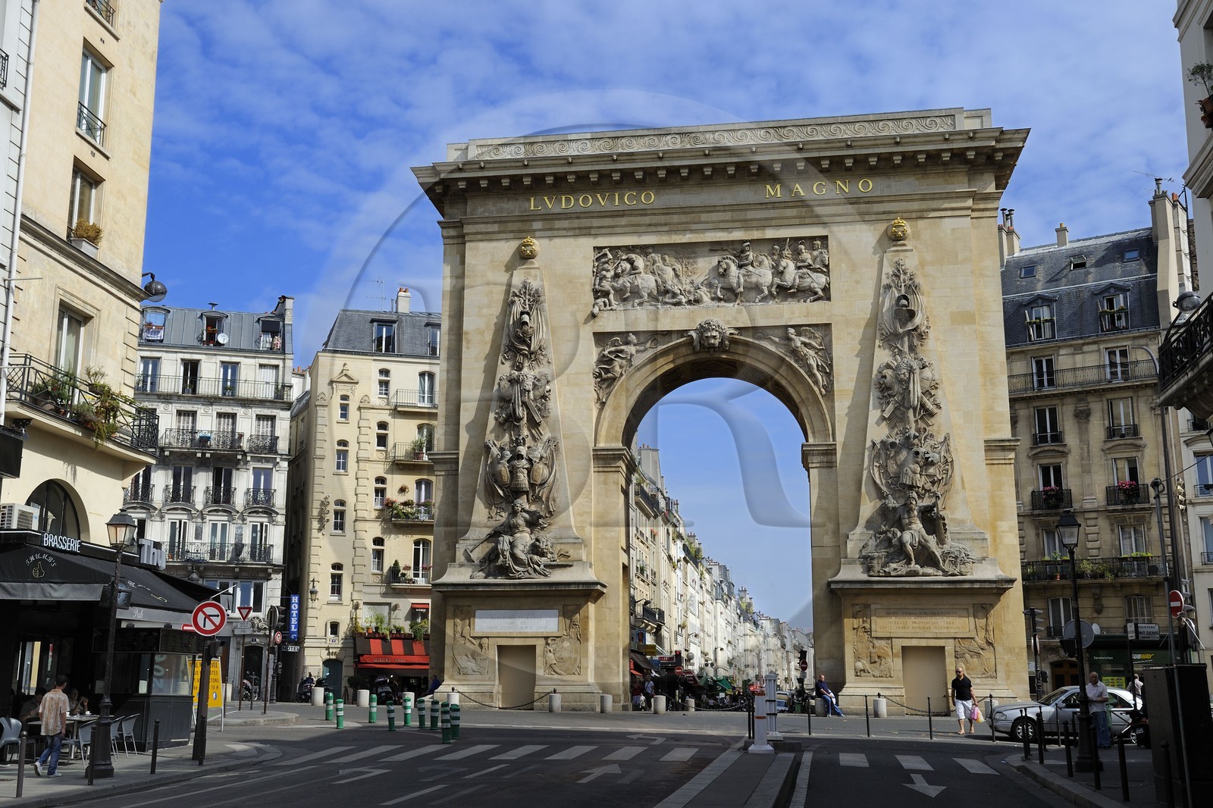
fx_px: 1213
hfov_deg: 53.1
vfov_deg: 36.9
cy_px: 404
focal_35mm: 36
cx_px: 606
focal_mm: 36
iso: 200
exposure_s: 1/200
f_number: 13
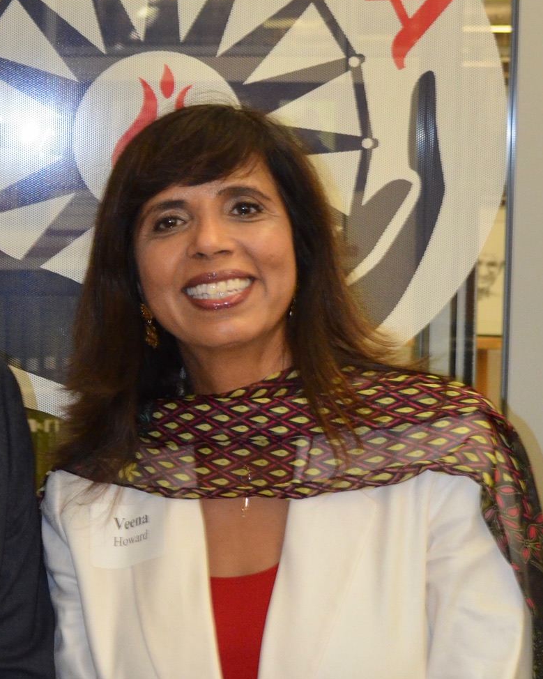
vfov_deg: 22.0
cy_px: 375
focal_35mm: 87
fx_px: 1748
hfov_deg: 17.4
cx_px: 40
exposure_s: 1/60
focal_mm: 26
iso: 1400
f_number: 4.2
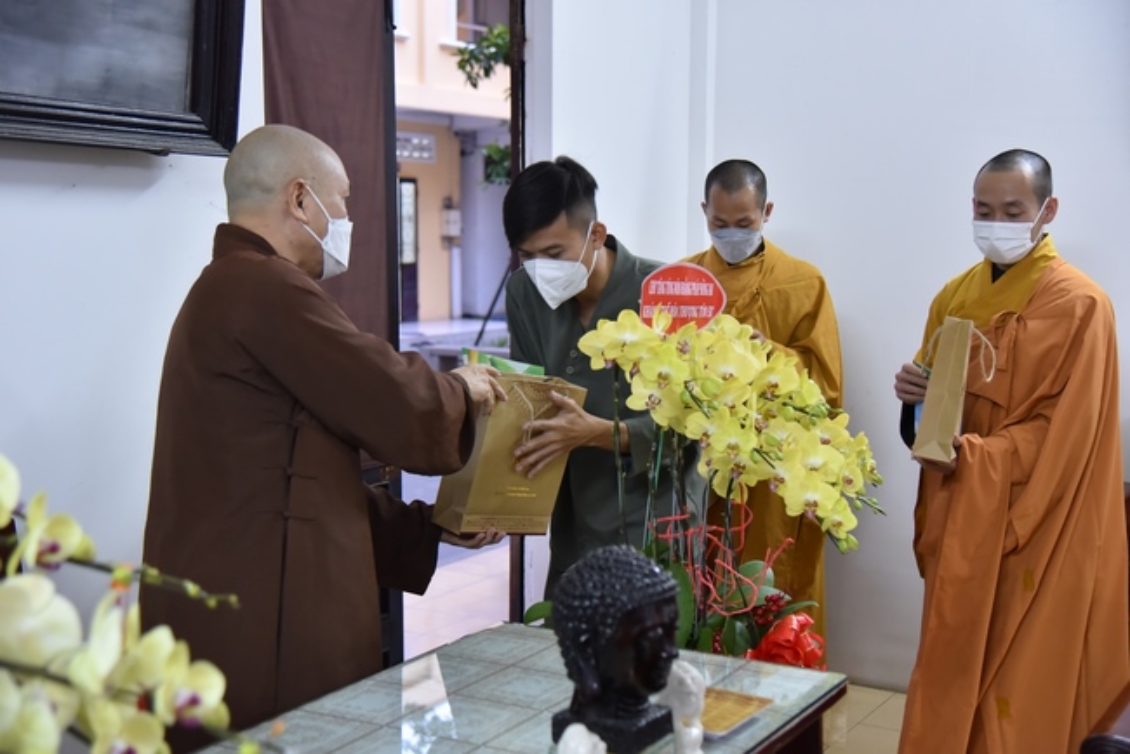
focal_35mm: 48
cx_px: 565
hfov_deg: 41.1
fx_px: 1507
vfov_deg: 28.1
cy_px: 377
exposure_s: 1/50
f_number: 4
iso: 2000
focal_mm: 48
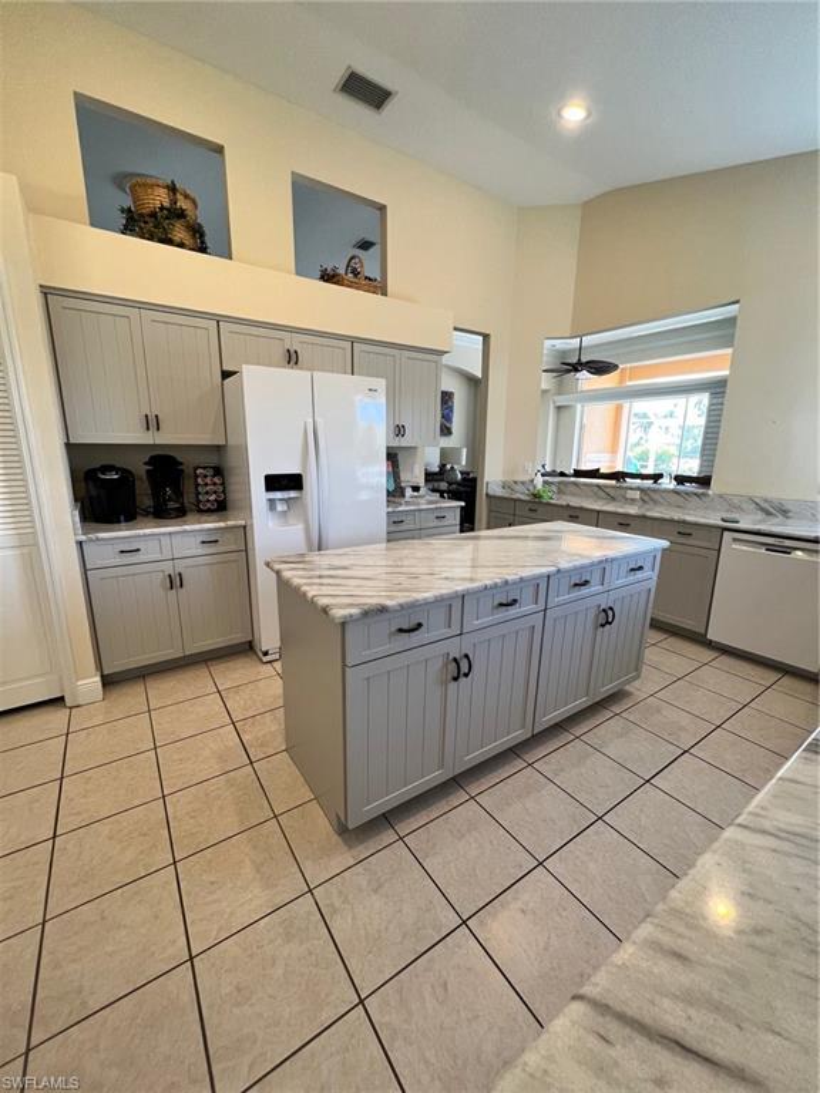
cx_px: 410
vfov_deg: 106.2
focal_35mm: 13
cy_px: 546
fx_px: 411
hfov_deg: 89.9
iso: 160
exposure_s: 1/120
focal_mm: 1.57
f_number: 1.8
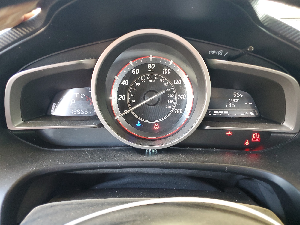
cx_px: 150
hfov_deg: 67.3
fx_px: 225
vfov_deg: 53.1
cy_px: 112
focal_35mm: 26
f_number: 1.5
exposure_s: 1/60.2
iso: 192
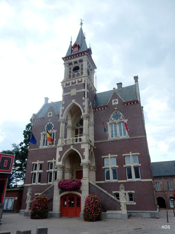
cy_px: 117
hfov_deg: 54.9
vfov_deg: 69.4
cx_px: 88
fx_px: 169
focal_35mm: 25
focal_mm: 4.5
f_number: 3.7
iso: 125
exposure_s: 1/1250
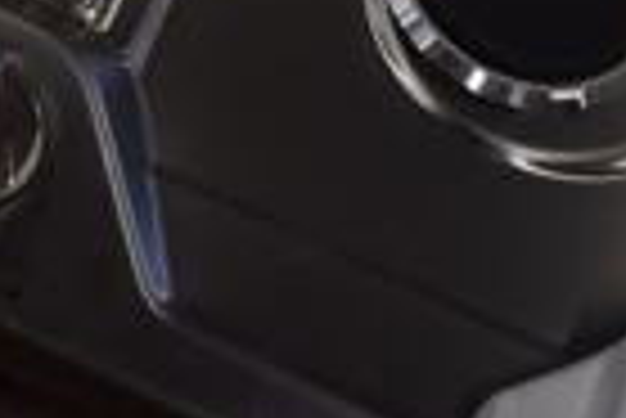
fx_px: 2298
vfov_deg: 9.7
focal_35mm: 132
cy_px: -409
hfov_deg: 14.8
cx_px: -189
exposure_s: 1/250
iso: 640
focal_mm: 20
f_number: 3.8
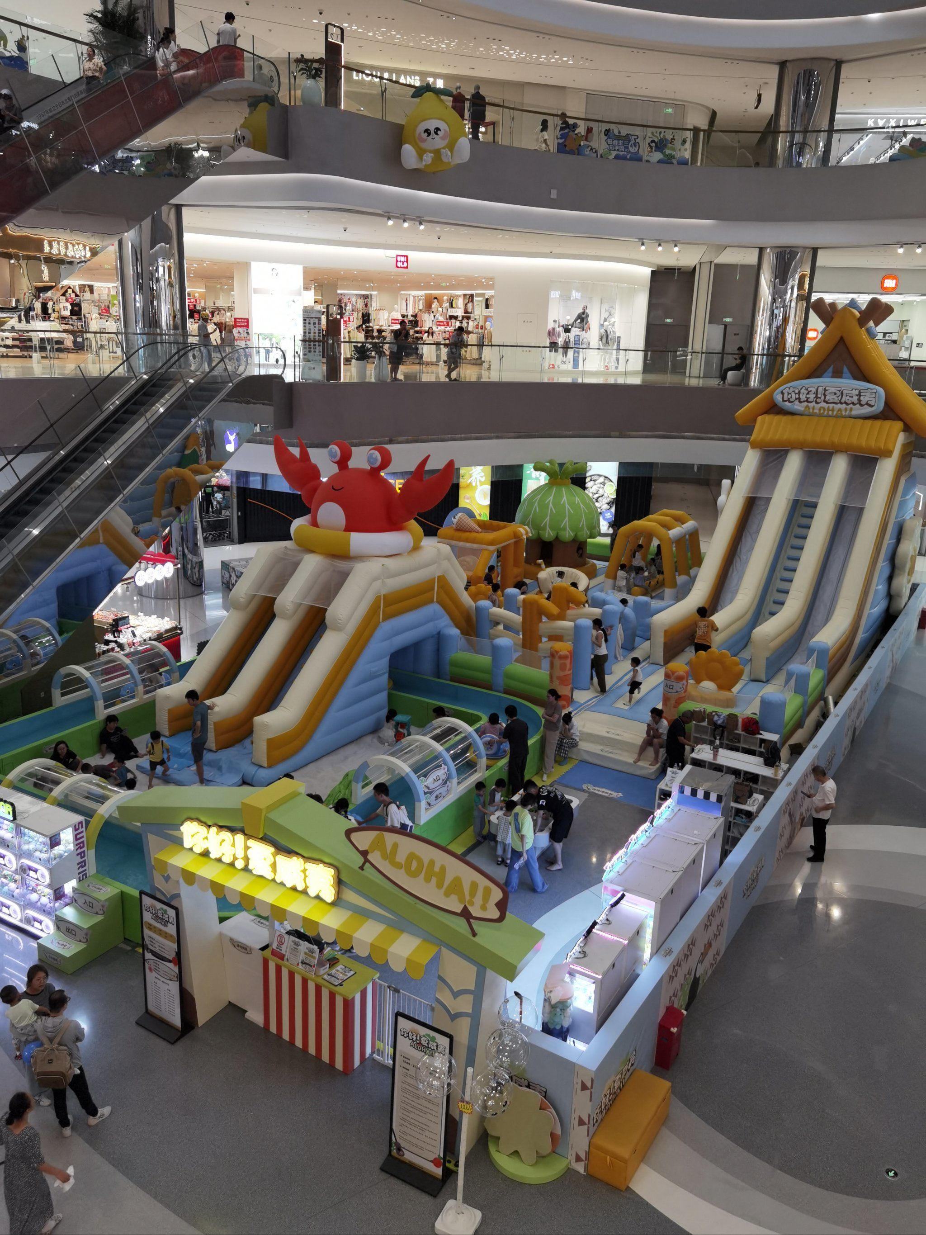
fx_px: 963
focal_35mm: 27
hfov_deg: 51.4
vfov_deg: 65.3
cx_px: 463
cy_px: 618
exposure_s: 1/145
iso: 50
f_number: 1.9
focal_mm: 6.71
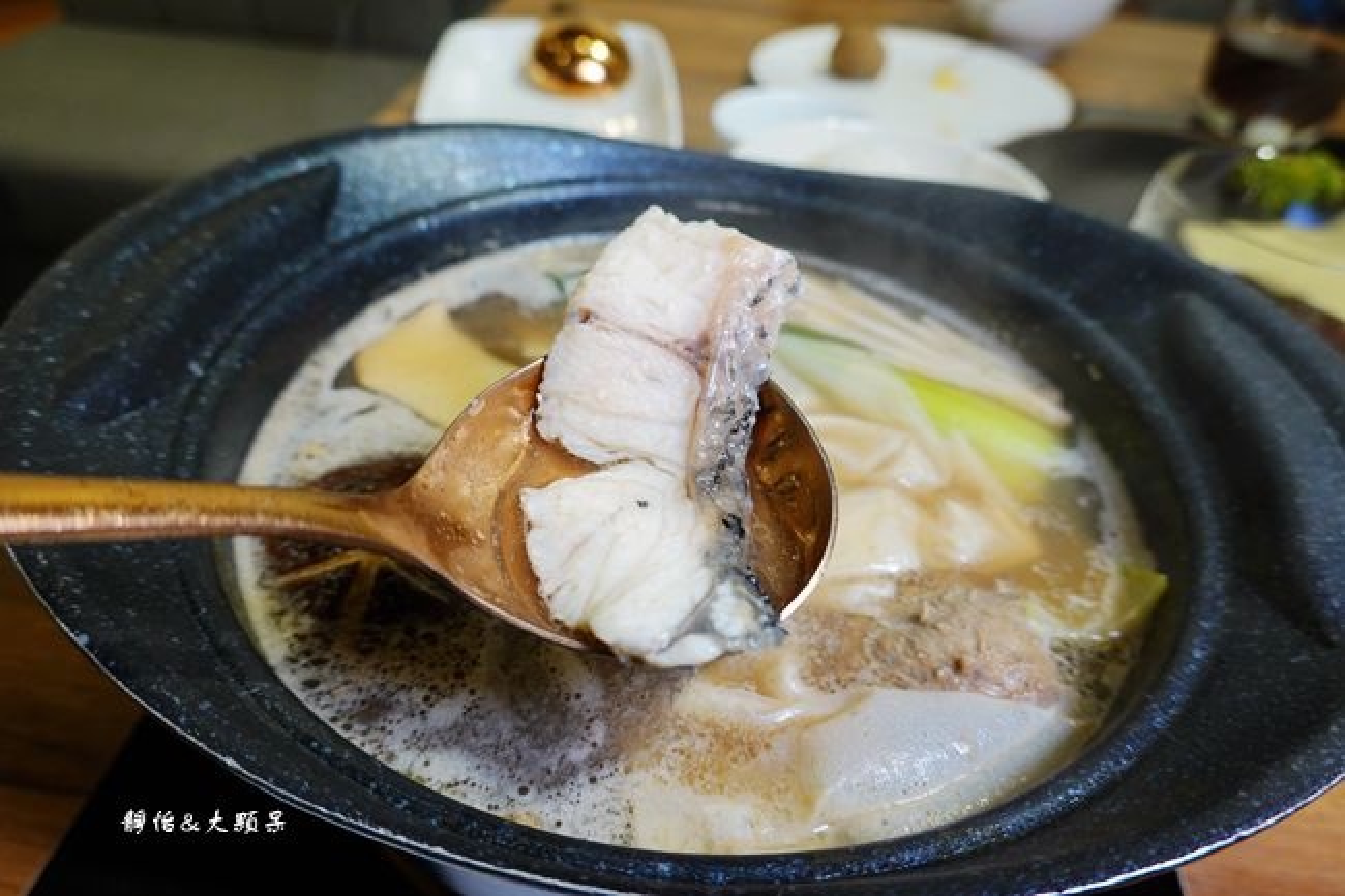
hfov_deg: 73.8
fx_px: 896
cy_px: 448
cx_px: 672
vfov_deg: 53.1
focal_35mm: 24
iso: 125
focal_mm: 9
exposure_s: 1/40
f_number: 2.8
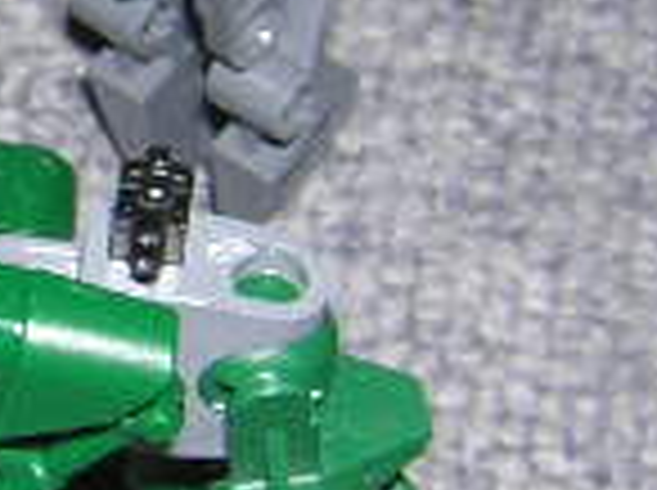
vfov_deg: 9.4
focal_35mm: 158
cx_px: -216
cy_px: 175
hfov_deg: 12.1
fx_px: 2994
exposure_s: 1/60.1
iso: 100
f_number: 5.2
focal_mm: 4.7
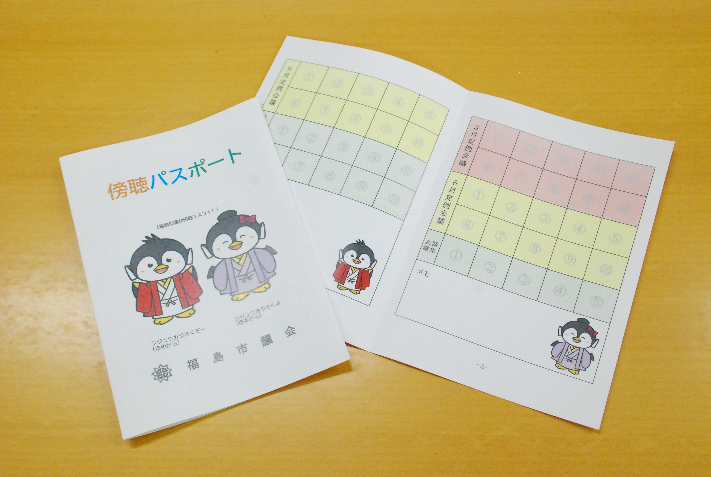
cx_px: 356
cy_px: 238
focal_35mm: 42
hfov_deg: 46.3
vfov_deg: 32.0
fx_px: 831
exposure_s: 1/100
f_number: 7.1
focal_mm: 28
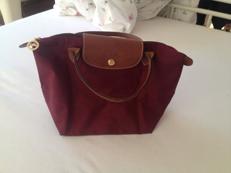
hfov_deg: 52.6
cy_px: 86
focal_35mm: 35
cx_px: 116
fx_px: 234
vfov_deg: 40.7
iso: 64
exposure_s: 1/60
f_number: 2.4
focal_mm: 4.28
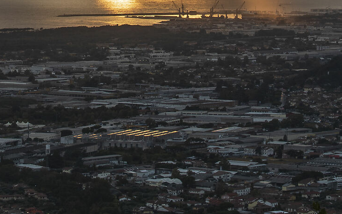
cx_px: 132
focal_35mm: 233
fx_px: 2171
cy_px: -171
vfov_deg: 5.5
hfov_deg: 9.0
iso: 100
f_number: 14
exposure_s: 1/50
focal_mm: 70
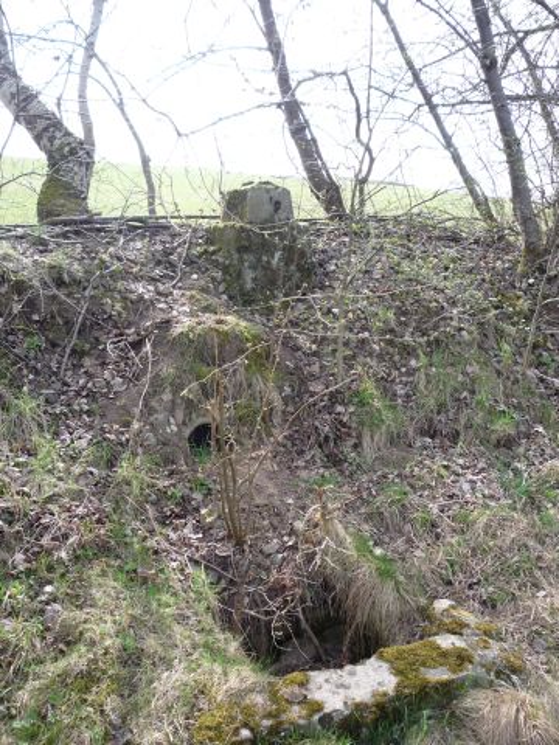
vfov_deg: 56.8
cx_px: 280
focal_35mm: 32
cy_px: 372
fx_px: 689
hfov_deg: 44.2
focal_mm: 5.2
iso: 100
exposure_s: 1/160
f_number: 4
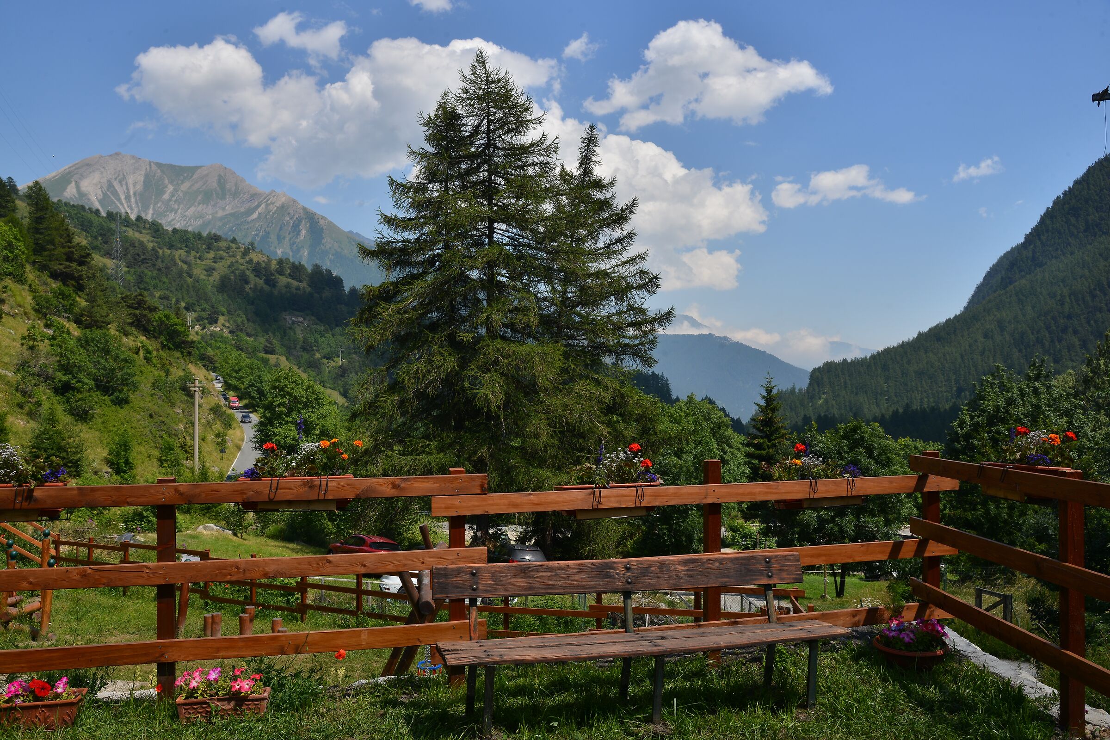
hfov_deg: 61.9
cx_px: 555
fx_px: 925
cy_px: 370
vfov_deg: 43.6
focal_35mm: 30
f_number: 13
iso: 100
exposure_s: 1/200
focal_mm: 30
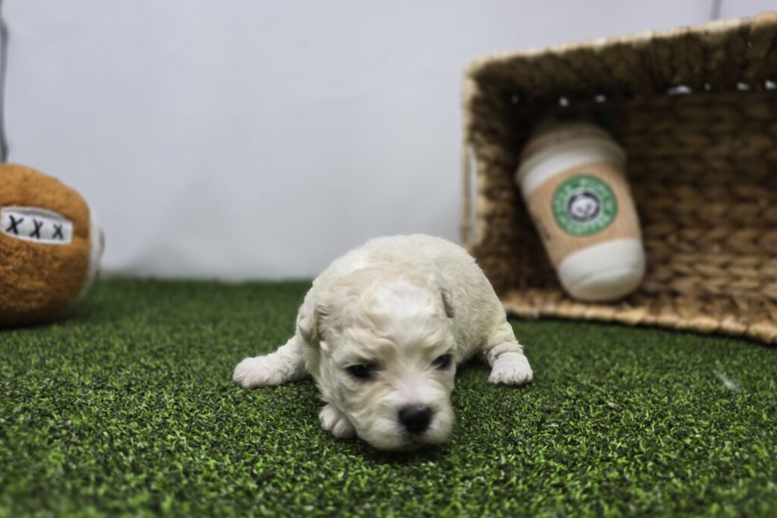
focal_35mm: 24
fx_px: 518
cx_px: 388
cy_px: 254
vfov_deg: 53.1
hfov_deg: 73.8
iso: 40
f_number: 1.7
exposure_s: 1/120
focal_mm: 6.3
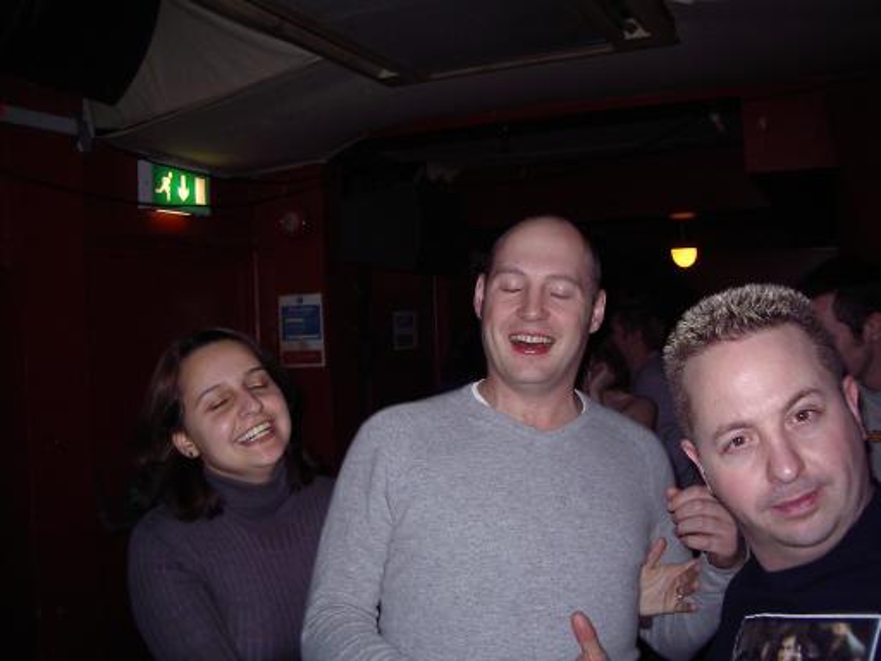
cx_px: 440
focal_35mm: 38
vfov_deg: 37.7
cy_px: 330
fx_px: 967
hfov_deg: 49.0
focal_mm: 5.8
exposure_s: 1/60
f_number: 2.6
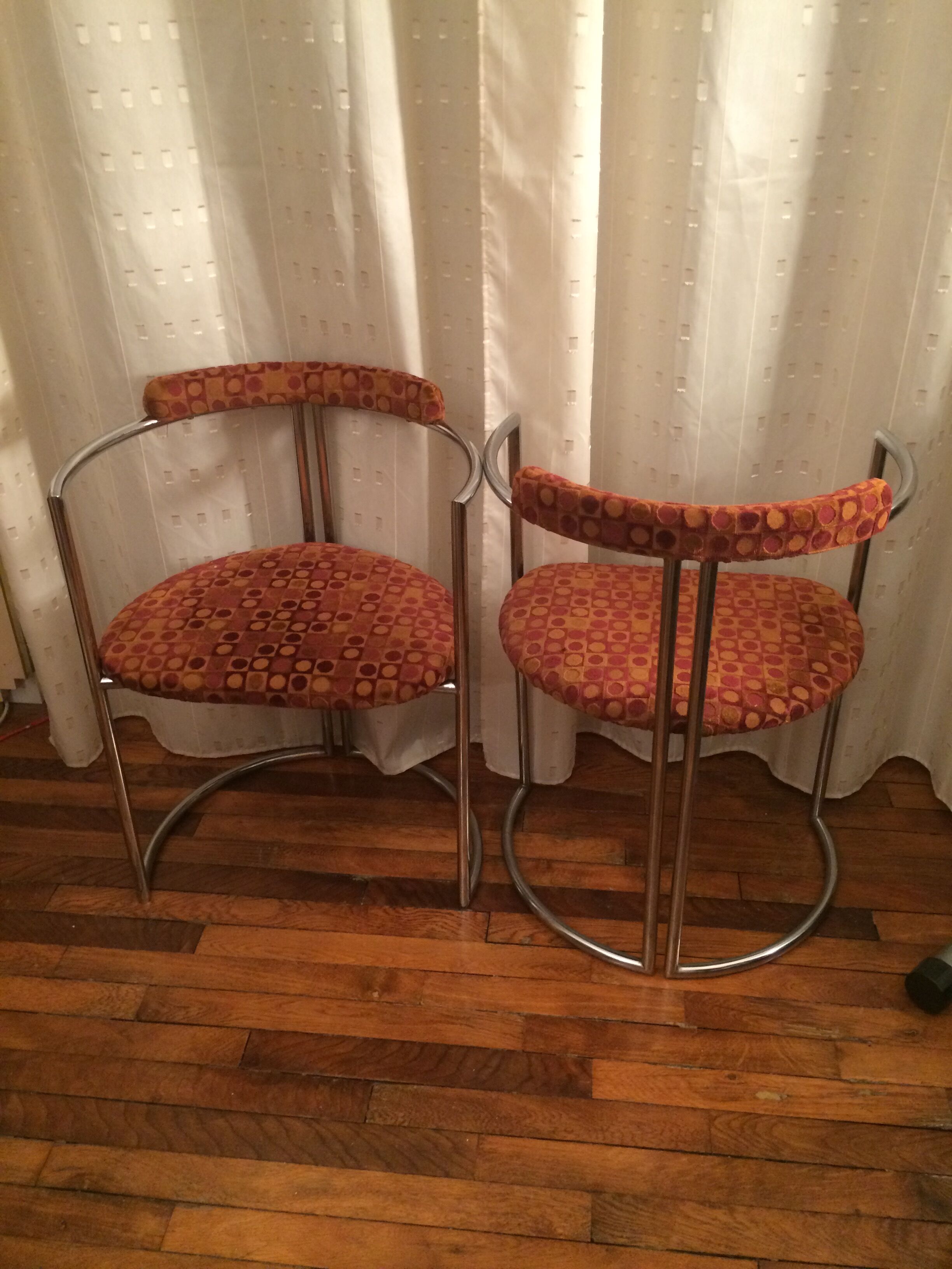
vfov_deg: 61.7
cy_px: 634
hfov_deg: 48.2
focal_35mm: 29
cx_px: 476
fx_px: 1063
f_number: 2.2
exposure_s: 1/20
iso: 250
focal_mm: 4.15
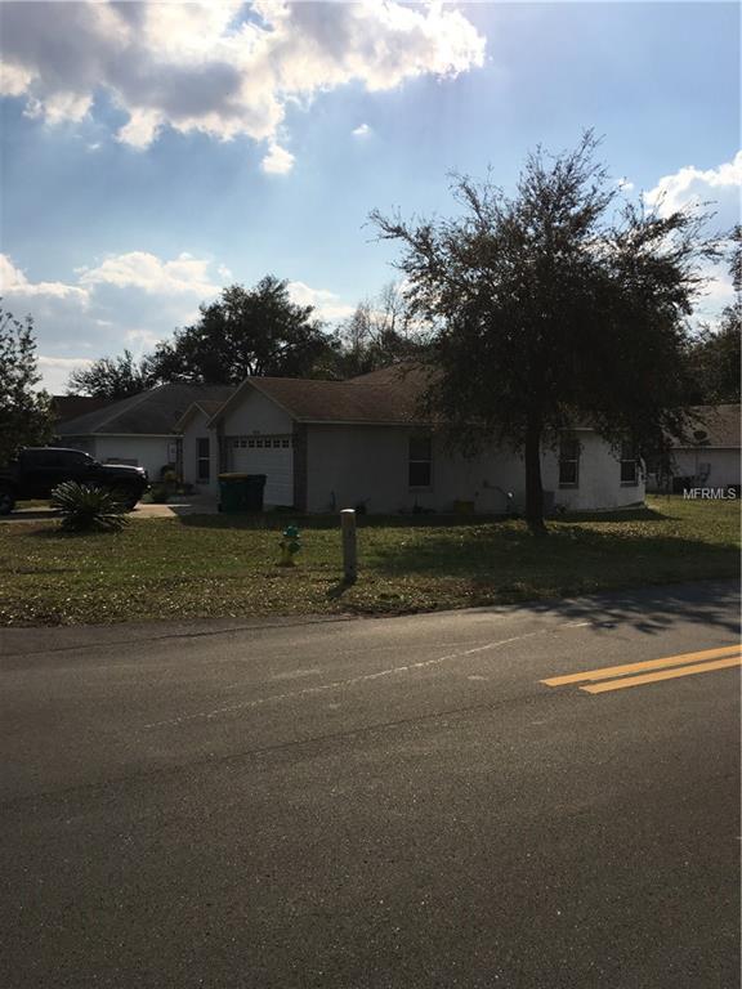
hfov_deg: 48.2
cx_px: 371
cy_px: 494
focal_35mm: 29
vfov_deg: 61.7
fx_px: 829
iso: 25
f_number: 2.2
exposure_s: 1/4274
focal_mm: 4.15
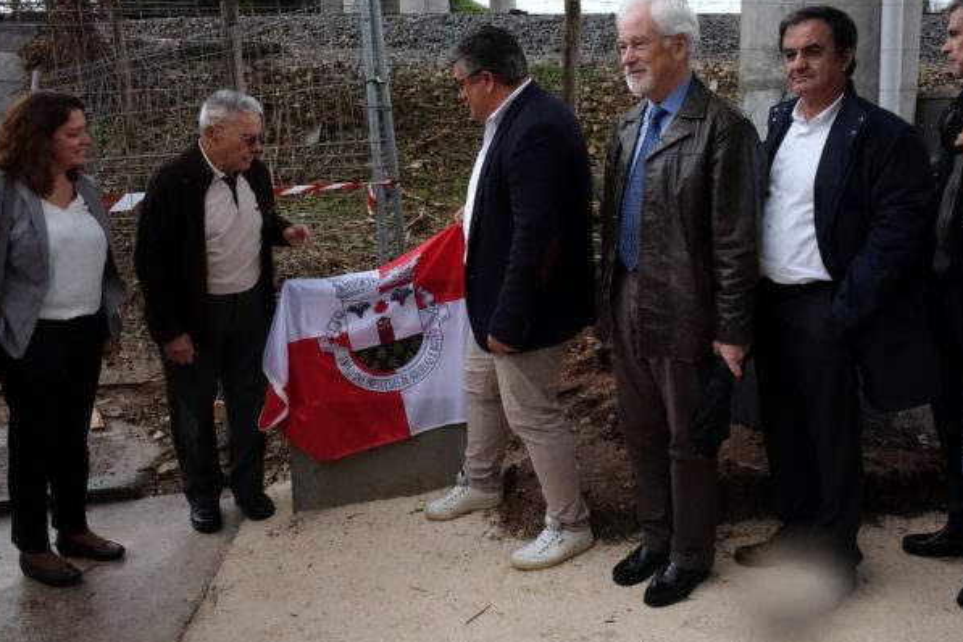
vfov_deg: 37.7
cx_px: 536
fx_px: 936
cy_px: 266
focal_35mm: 35
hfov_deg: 54.3
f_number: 5.6
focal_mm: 10.7
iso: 2000
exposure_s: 1/2000
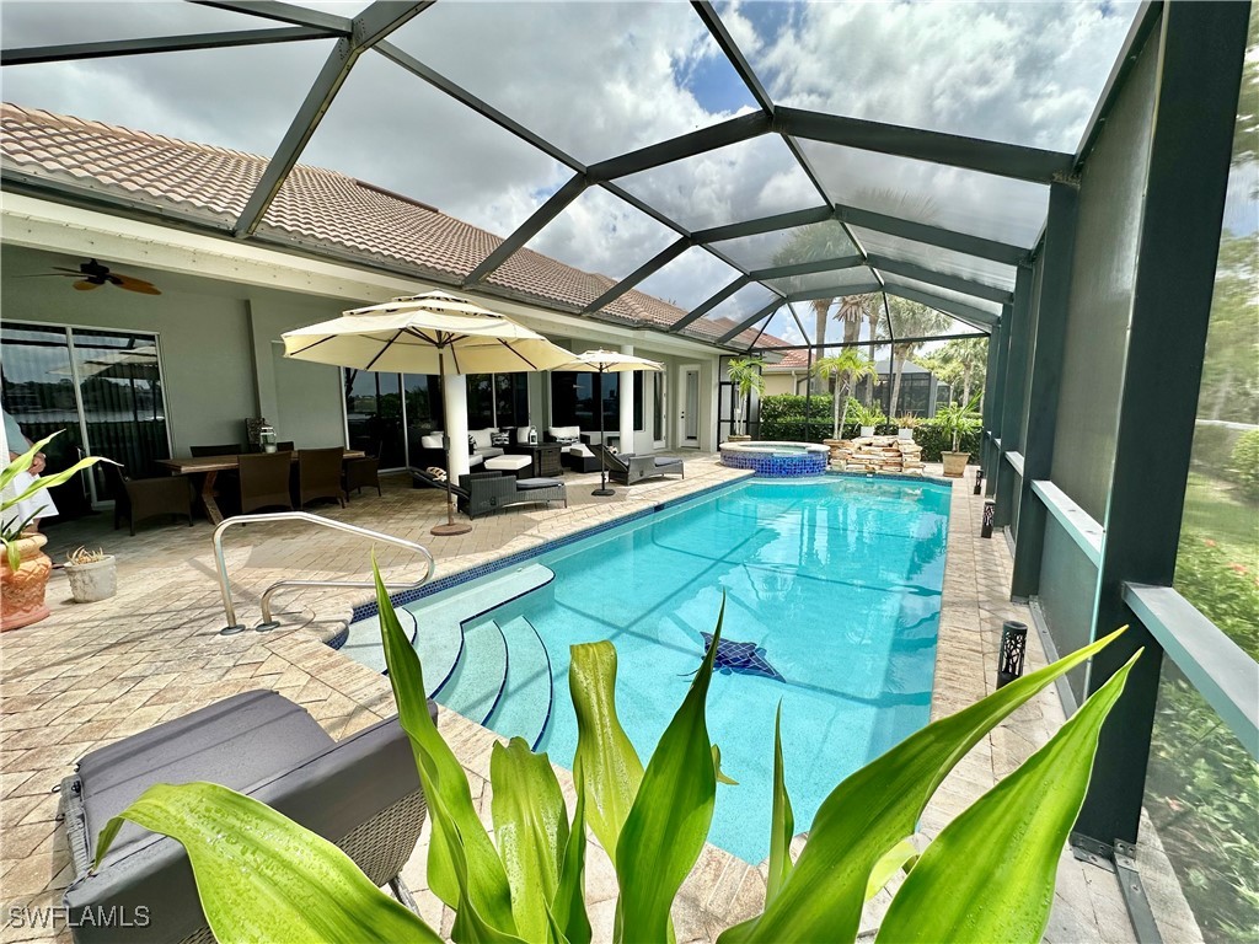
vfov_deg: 85.7
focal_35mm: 14
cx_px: 630
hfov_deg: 102.1
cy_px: 472
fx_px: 509
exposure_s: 1/1159
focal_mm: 2.22
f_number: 2.2
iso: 40
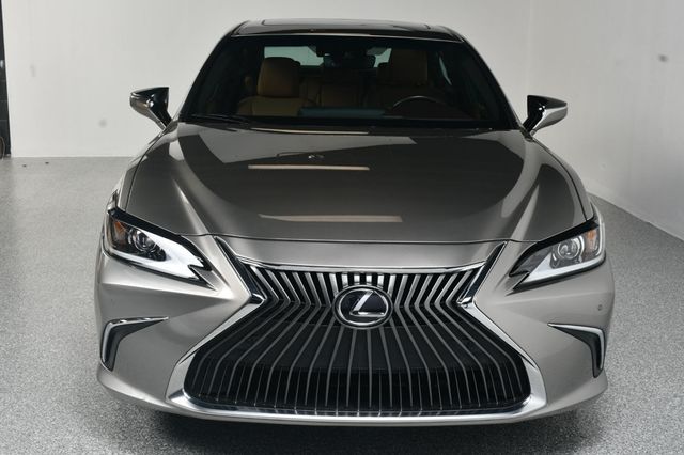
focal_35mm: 48
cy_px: 228
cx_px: 342
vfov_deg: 28.0
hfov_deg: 41.1
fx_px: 911
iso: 100
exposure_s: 1/160
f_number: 11
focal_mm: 32
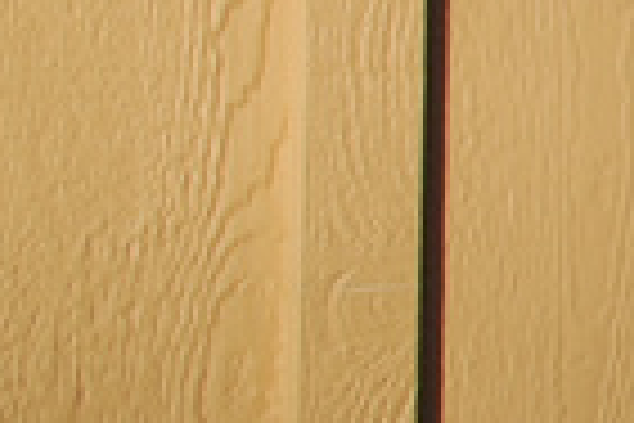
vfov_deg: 12.5
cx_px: 1938
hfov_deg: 11.1
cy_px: 61
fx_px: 1919
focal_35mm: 109
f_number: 7.1
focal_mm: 10
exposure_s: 1/200
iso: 100
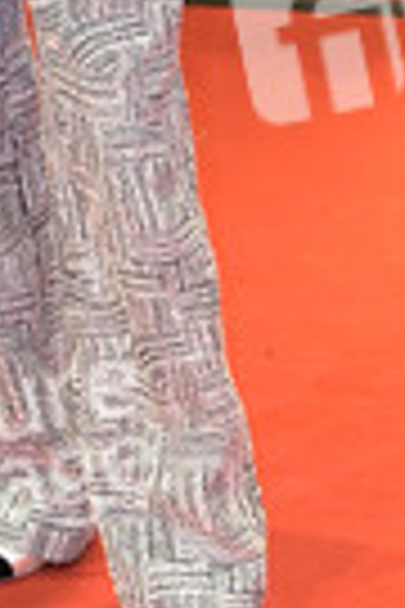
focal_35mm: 178
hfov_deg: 7.7
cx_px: 54
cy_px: -207
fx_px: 3004
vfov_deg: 11.2
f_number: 4.5
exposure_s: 1/500
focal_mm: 60
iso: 2000
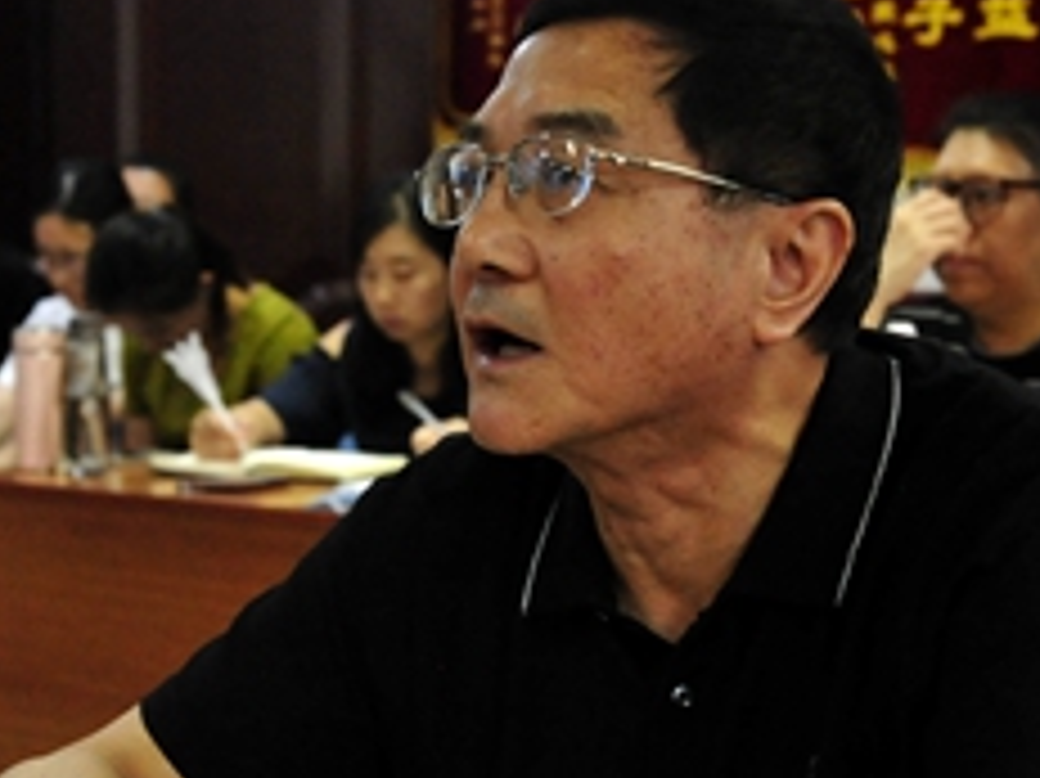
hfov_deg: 21.5
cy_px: 409
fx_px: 2733
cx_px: 365
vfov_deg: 16.2
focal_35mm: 91
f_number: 5
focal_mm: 42
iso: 6400
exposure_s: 1/125
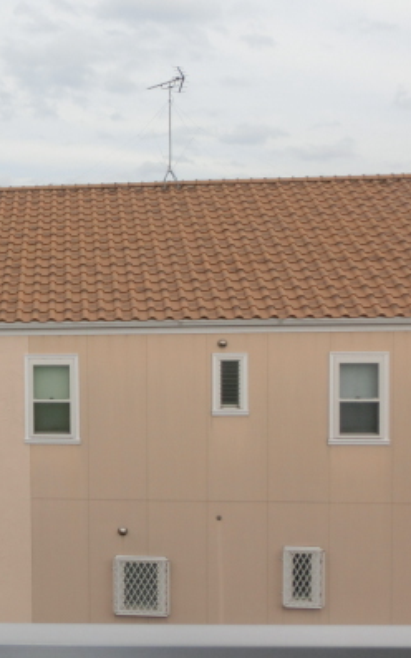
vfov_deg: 48.2
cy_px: 318
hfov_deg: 28.5
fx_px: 735
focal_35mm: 41
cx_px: -35
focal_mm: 4.24
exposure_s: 1/640
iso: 80
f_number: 3
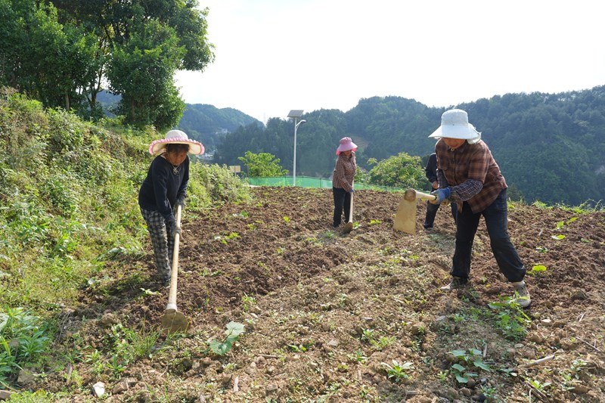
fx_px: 386
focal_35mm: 23
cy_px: 202
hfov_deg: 76.1
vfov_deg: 55.1
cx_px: 302
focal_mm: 23
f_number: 6.3
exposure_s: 1/160
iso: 100
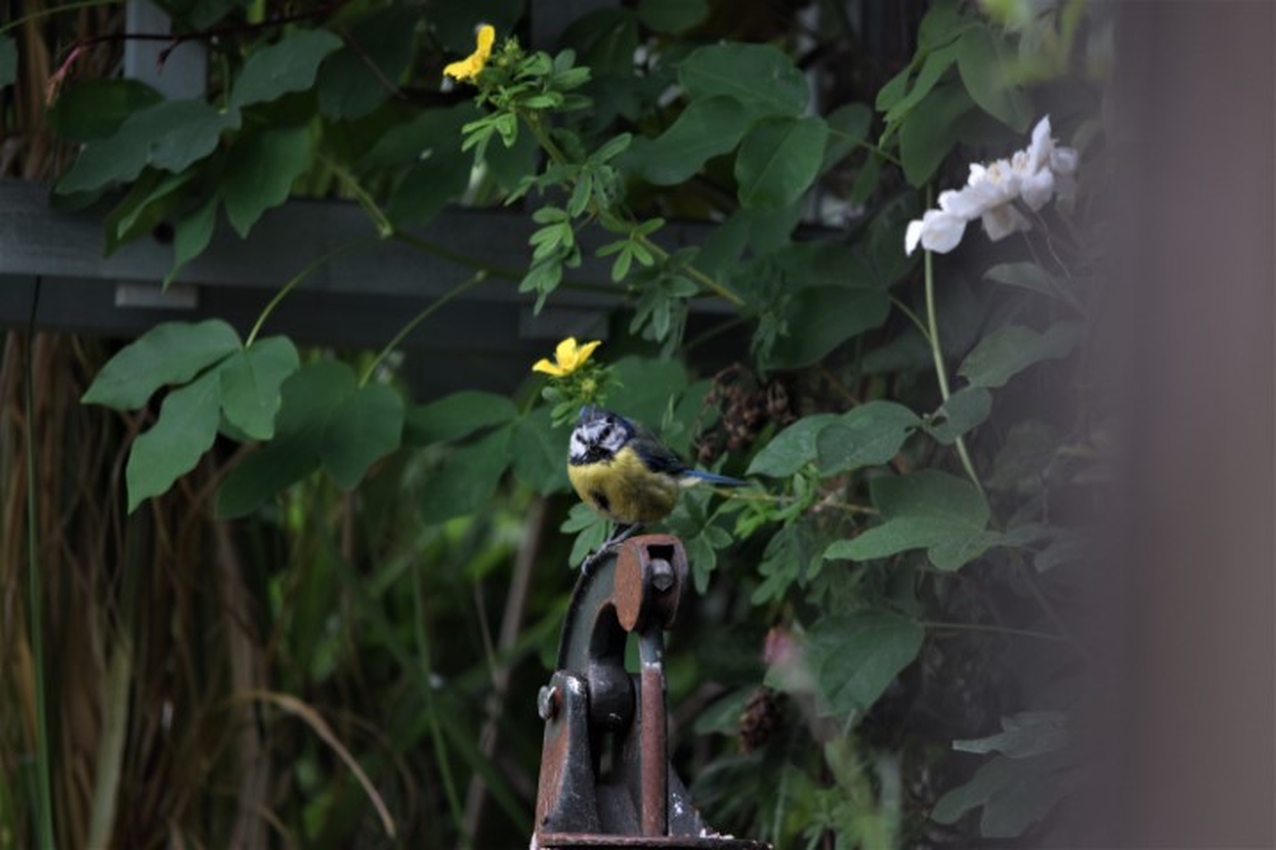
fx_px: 26581
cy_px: 425
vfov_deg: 1.8
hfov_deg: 2.7
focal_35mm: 750
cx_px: 638
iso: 720
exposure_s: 1/250
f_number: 6.3
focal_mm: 500
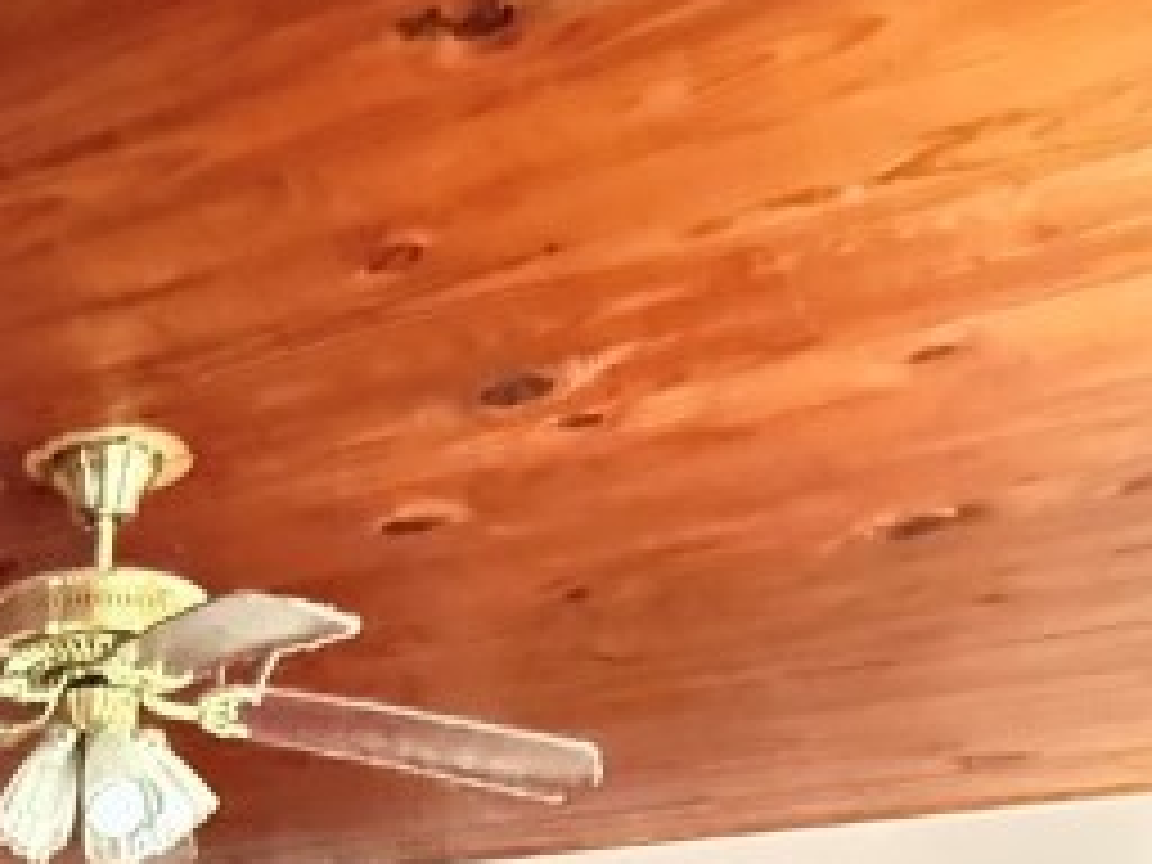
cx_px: -72
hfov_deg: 31.1
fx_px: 1864
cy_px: 1624
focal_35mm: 56
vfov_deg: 18.9
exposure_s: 1/27
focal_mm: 2.22
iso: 2500
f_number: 2.2
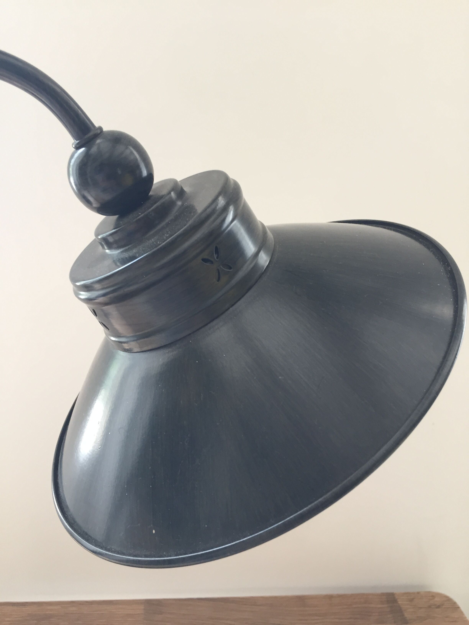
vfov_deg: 61.7
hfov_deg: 48.2
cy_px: 312
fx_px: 524
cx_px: 234
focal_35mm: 29
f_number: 2.2
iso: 100
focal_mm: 4.15
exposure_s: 1/33
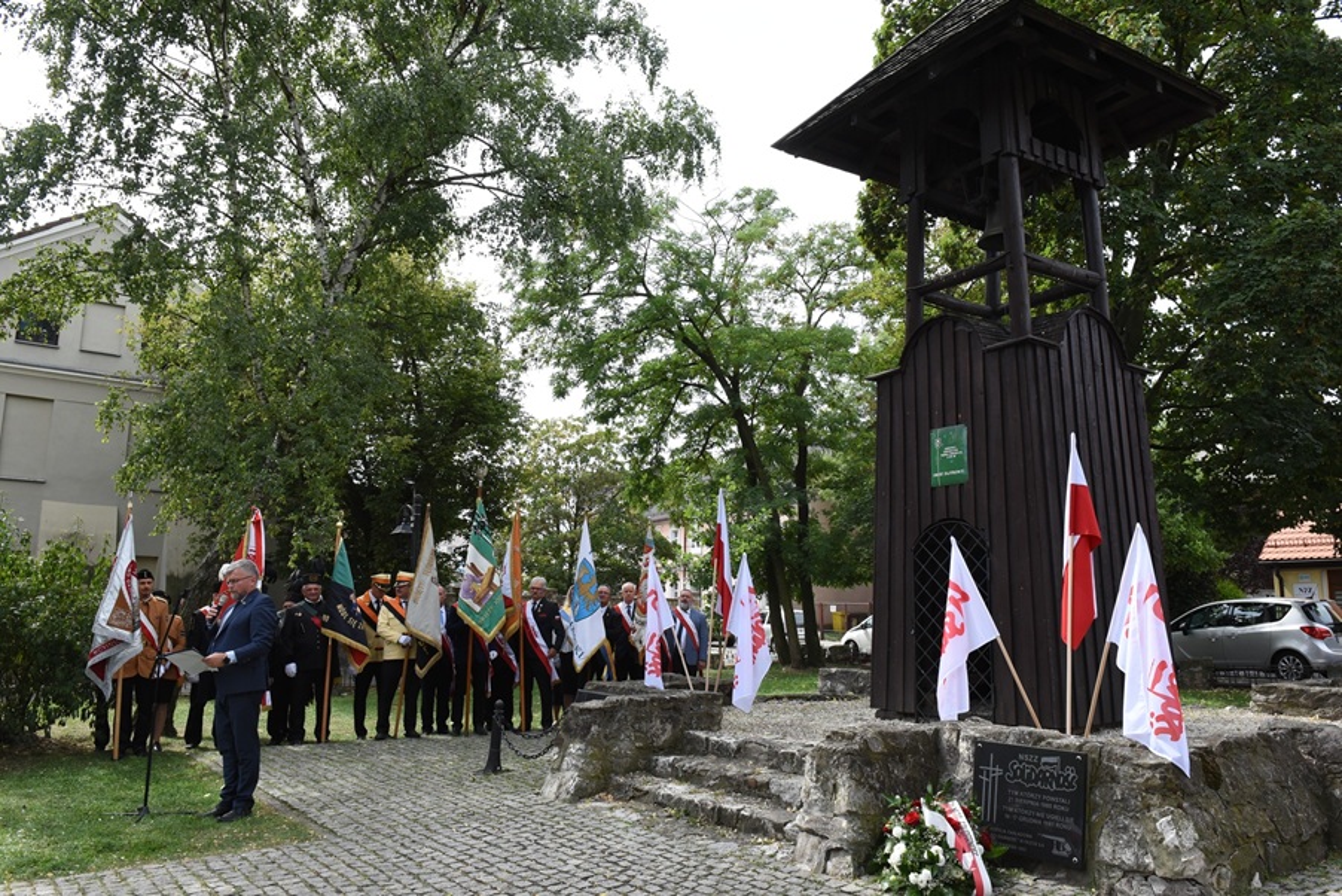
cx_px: 671
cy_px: 448
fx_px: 969
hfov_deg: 69.4
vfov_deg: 49.6
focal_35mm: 26
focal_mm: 26
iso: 1600
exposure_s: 1/640
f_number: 13
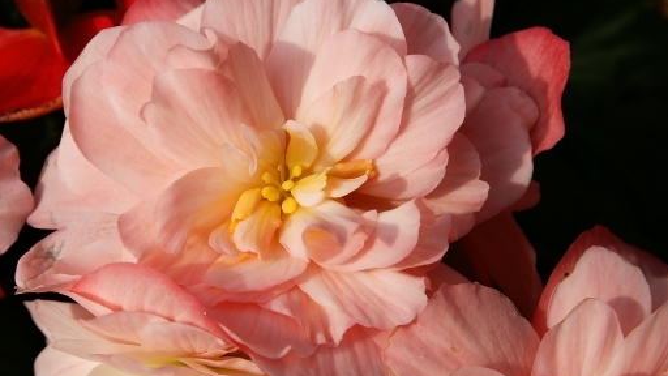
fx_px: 1630
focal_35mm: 92
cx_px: 327
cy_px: 189
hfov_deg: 23.2
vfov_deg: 13.2
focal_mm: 50
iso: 100
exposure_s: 1/400
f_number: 9
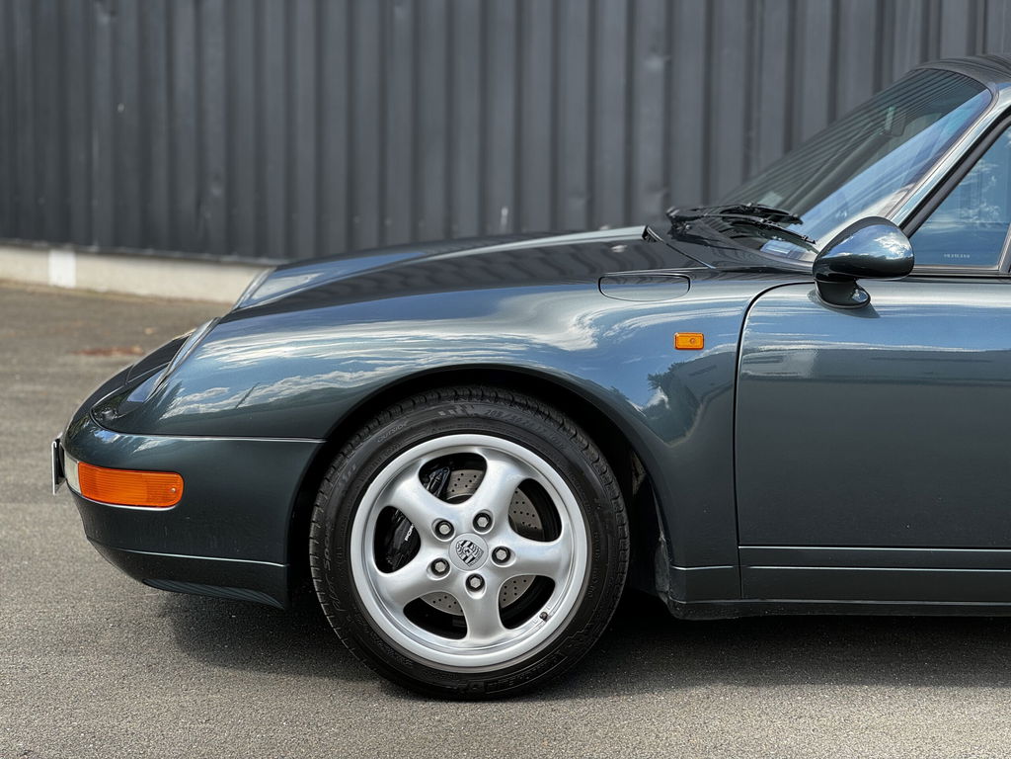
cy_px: 380
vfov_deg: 19.1
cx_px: 506
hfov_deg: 25.3
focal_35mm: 77
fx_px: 2249
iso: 25
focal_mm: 9
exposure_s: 1/99
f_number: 2.8
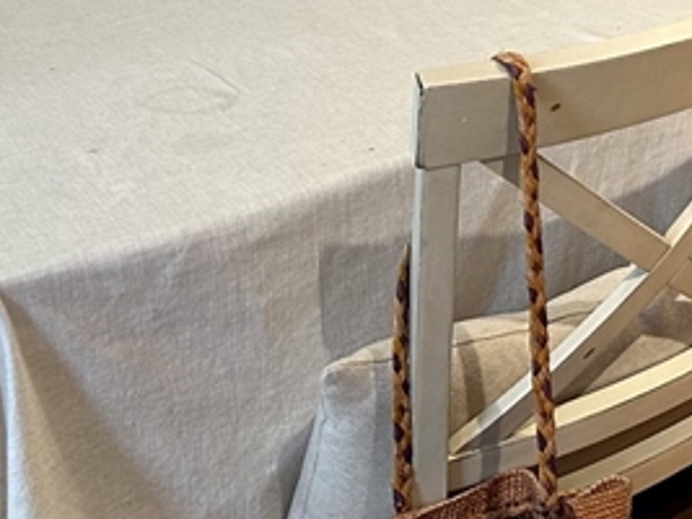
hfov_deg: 19.1
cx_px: 985
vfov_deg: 14.5
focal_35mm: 92
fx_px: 1838
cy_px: -361
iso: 200
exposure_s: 1/60
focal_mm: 6.86
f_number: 1.78
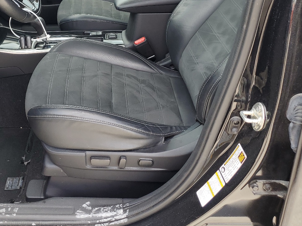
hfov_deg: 42.6
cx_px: 79
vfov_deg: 32.5
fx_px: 375
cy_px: 40
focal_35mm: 43
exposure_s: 1/192
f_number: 1.5
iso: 50
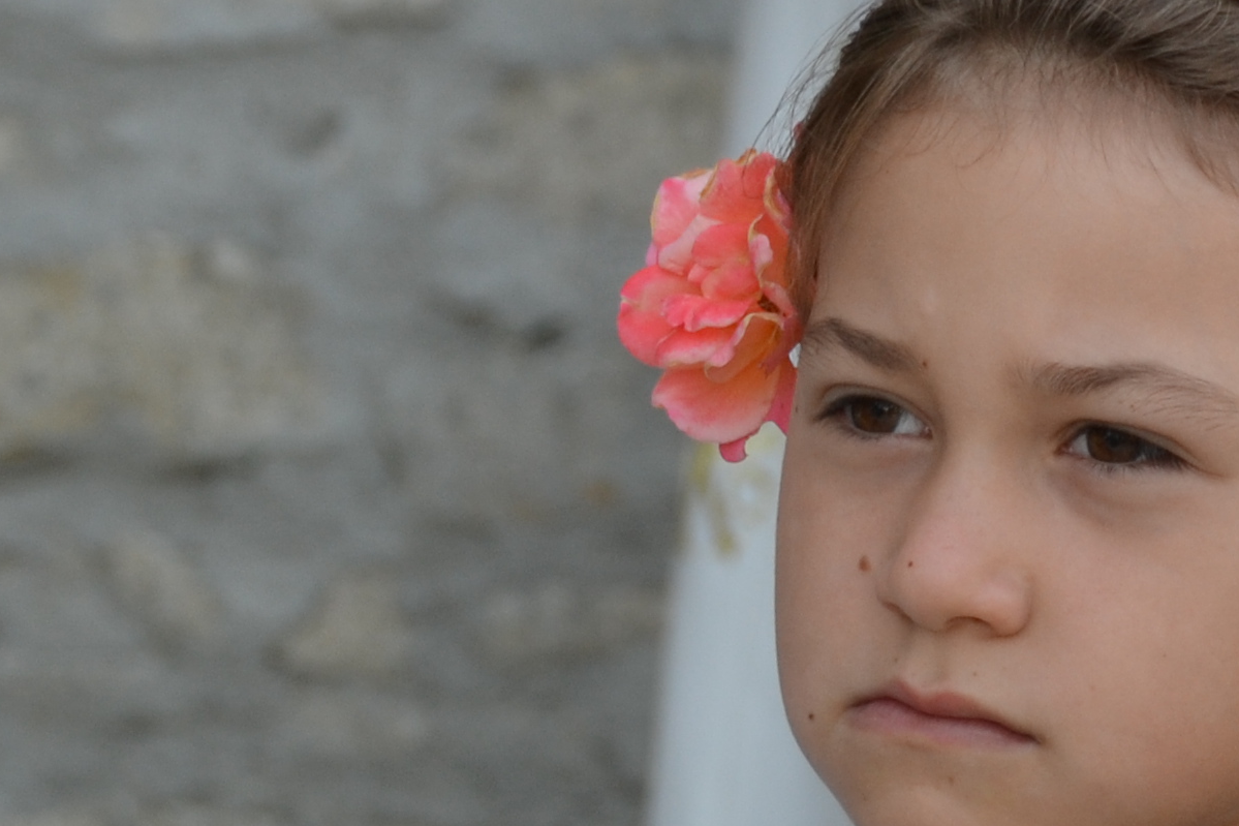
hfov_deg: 4.2
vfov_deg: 2.8
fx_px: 16858
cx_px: -154
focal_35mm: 490
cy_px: 1356
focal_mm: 85
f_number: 8
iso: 200
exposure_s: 1/80
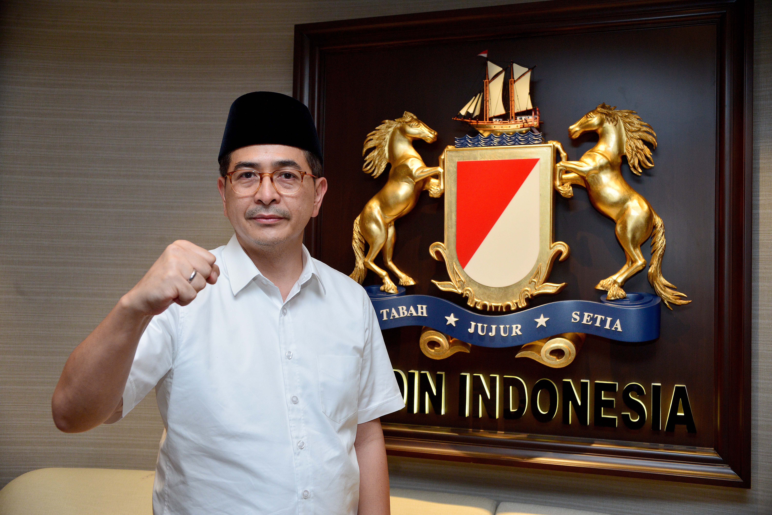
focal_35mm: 35
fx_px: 751
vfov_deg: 37.9
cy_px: 258
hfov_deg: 54.4
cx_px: 386
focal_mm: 35
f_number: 5.6
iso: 1600
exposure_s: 1/125
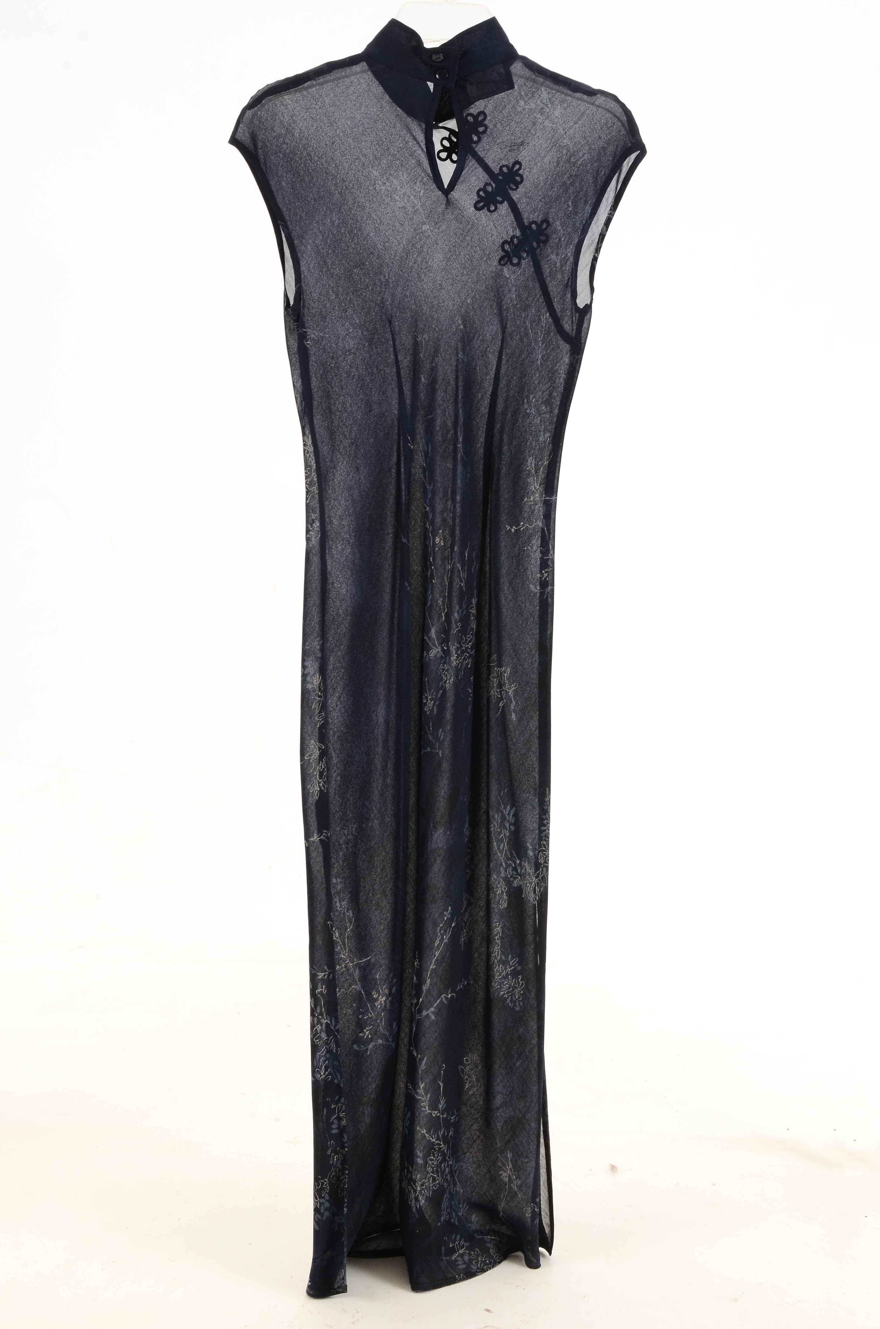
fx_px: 2652
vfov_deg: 28.1
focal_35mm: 72
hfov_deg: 18.8
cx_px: 440
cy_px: 664
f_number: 13
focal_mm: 48
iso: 400
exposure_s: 1/80
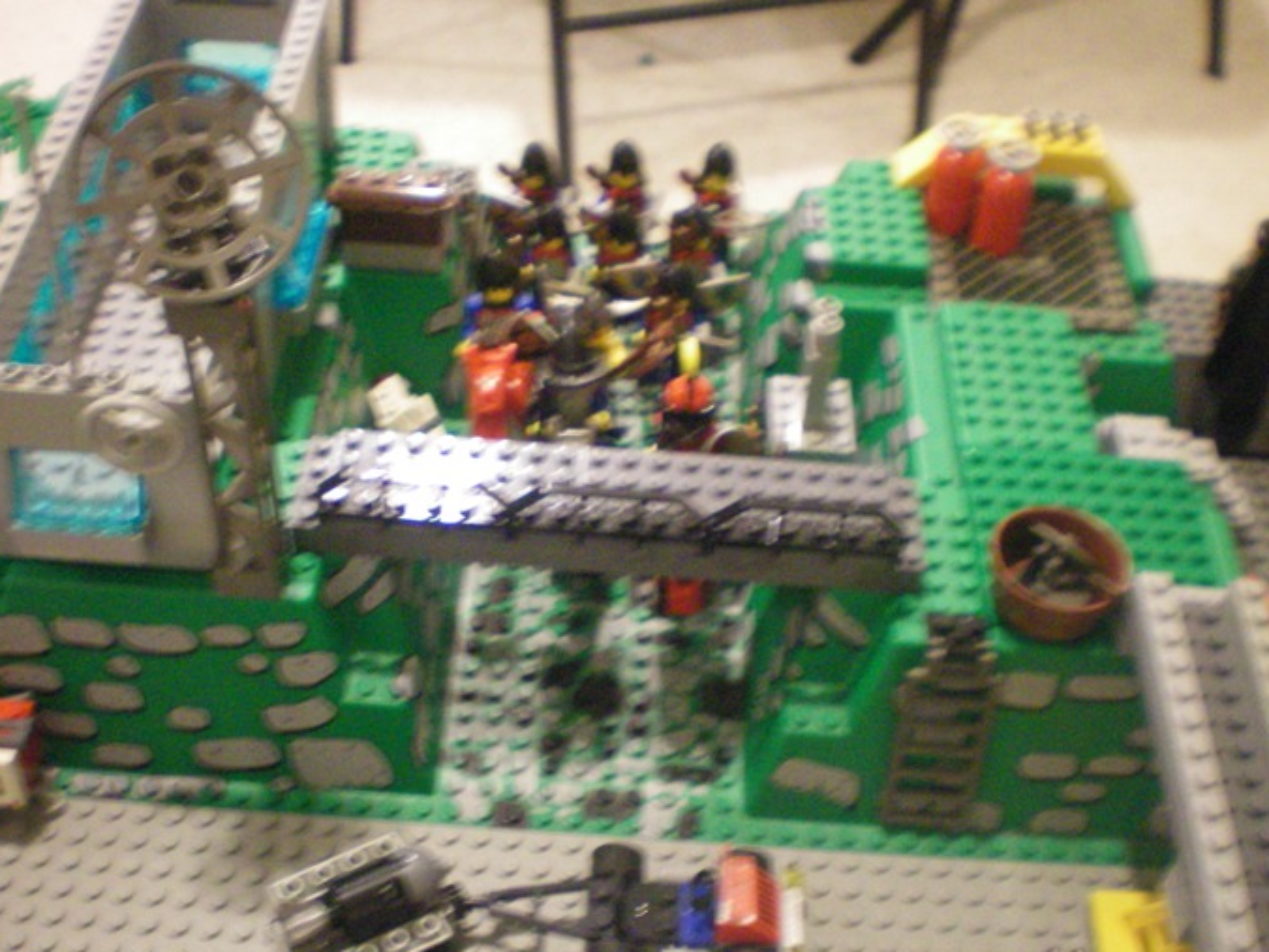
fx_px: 1650
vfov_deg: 32.2
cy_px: 473
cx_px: 610
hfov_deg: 42.1
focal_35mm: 45
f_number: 3.1
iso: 400
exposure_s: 1/10
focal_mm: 6.3
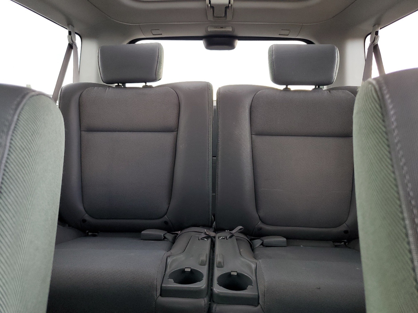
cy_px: 156
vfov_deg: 53.1
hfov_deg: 67.3
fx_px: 314
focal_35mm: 26
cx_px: 209
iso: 109
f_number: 1.5
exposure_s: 1/60.2
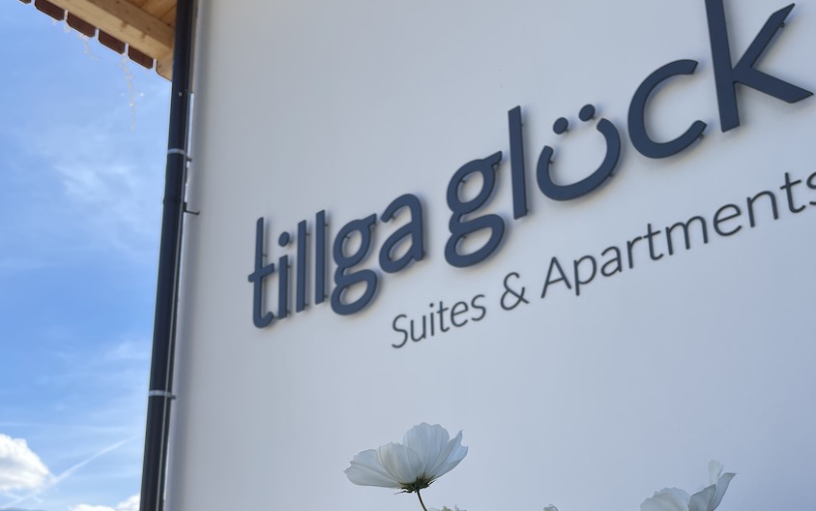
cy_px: 395
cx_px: 410
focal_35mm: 37
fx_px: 823
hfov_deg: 52.7
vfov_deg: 33.6
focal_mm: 5.1
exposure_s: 1/1976
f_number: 1.6
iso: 32
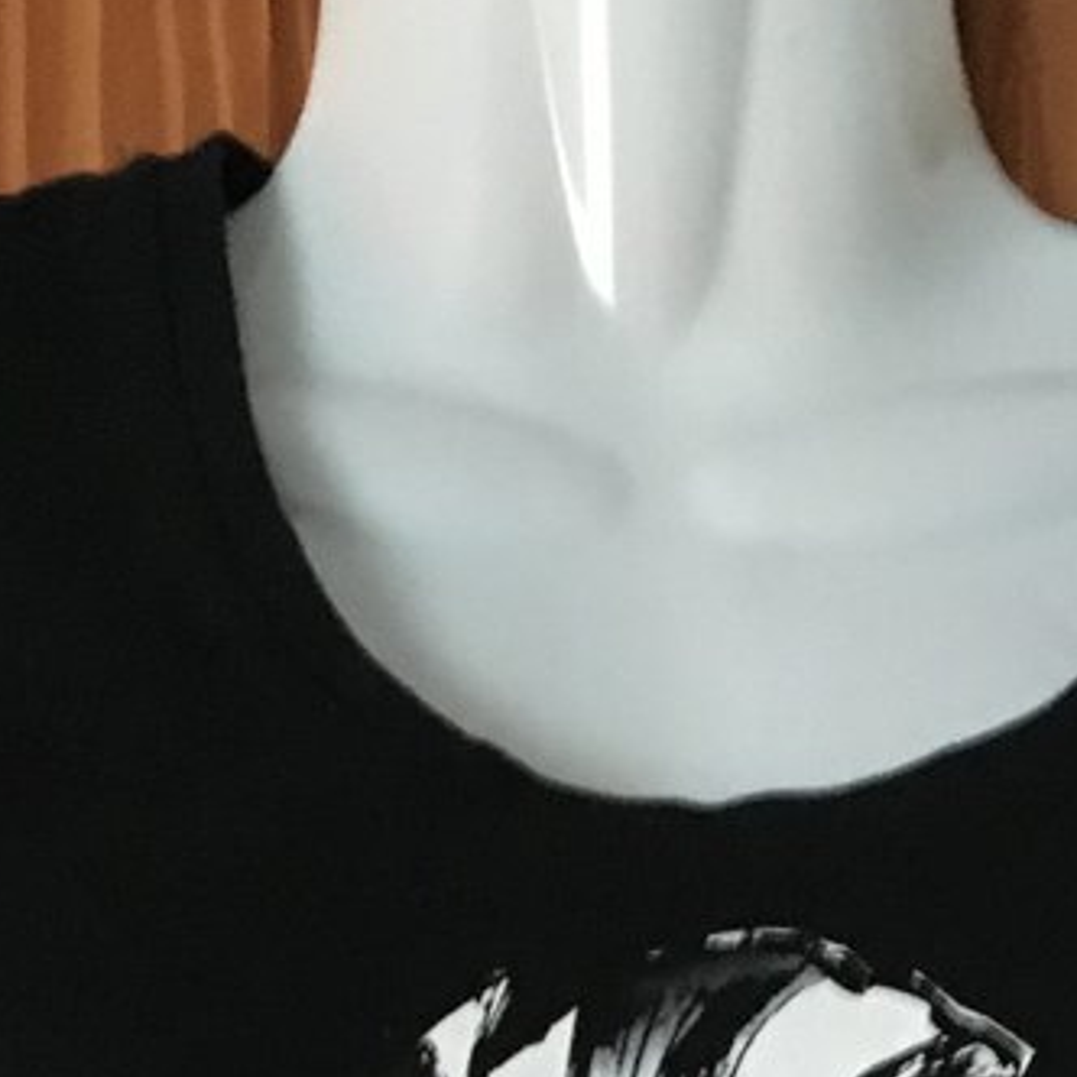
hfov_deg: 16.8
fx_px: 3626
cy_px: 1980
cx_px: 792
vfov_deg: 14.7
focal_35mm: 103
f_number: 2.2
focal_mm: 4.15
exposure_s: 1/17
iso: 250
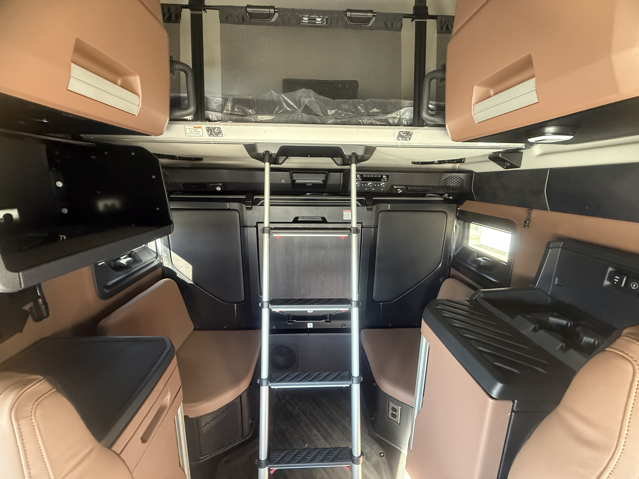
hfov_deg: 102.1
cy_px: 240
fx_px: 258
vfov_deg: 85.7
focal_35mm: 14
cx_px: 320
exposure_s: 1/60
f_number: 2.2
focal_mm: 2.22
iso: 640
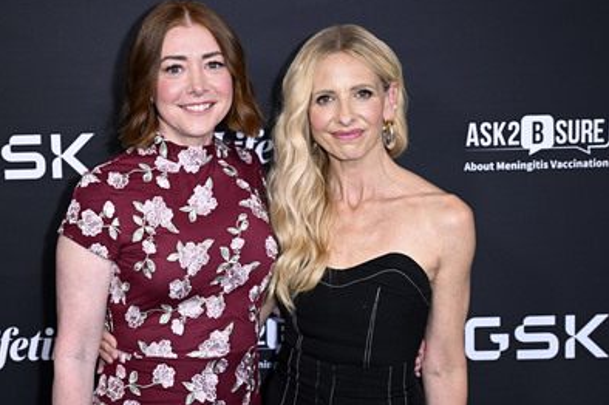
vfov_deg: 24.6
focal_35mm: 55
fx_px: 930
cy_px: 196
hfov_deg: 36.2
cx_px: 268
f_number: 5.6
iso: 2000
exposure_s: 1/200
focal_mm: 48
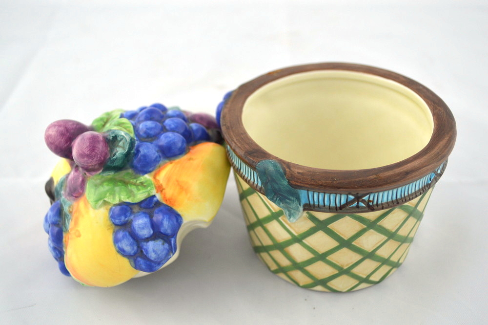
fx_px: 609
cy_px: 162
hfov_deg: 43.6
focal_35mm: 45
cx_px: 244
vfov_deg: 29.8
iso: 400
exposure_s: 1/100
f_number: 4.8
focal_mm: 30
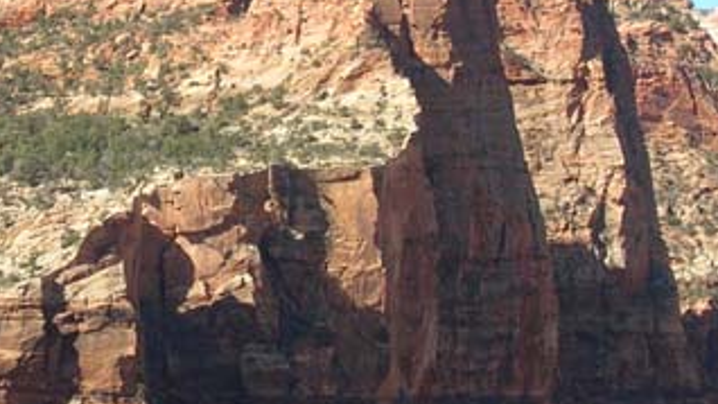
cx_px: 163
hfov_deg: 10.6
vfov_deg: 6.0
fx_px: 3865
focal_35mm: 203
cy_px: 105
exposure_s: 1/317
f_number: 4
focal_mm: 12.3
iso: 50
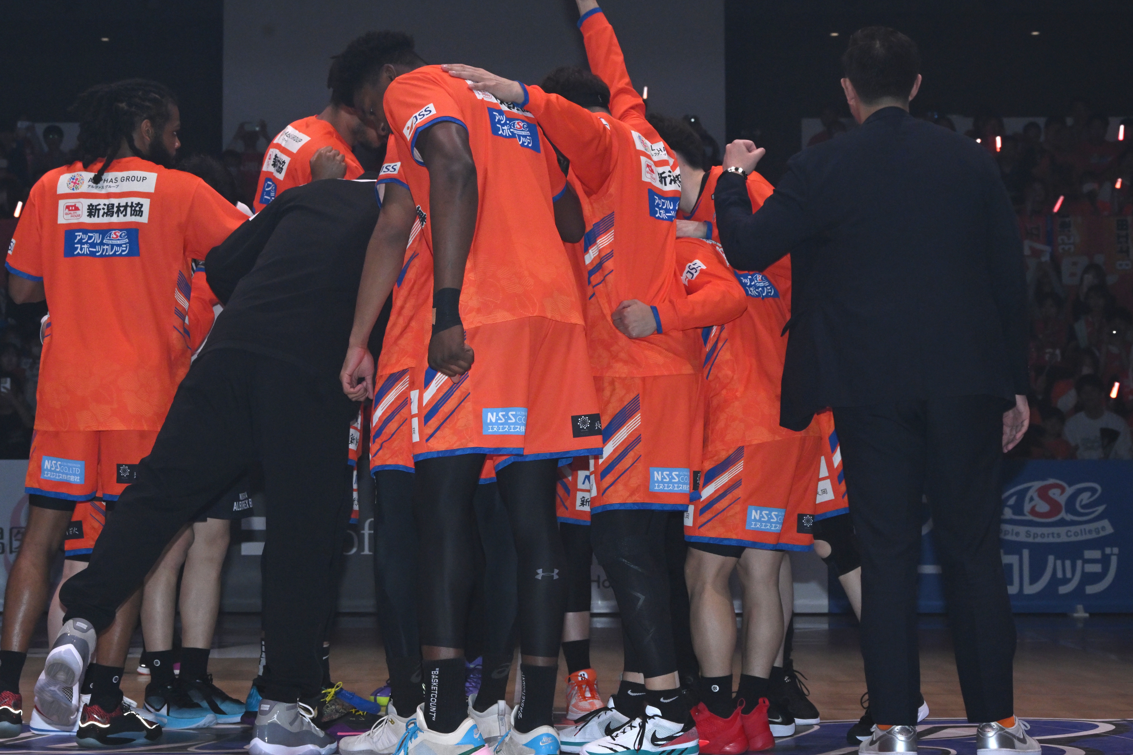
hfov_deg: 23.9
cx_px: 435
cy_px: 296
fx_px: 2675
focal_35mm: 85
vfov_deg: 16.1
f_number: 9
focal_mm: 64
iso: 2000
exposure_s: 1/250
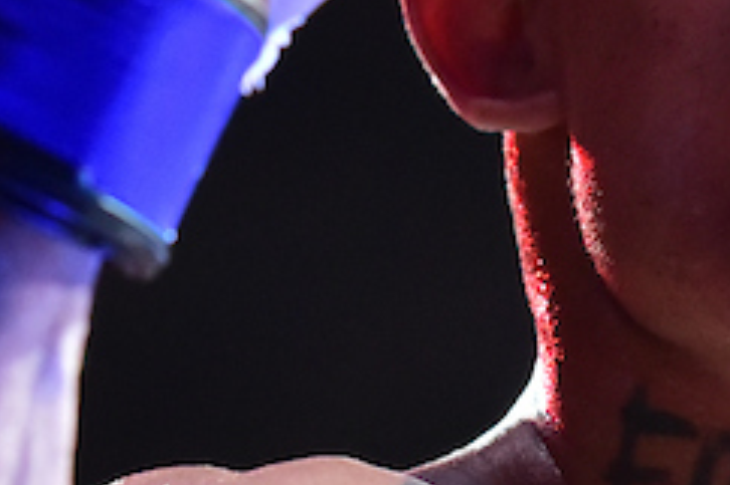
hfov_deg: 2.7
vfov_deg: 1.8
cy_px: 203
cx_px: 395
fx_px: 15582
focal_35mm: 769
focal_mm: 155
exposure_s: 1/500
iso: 4000
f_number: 3.5
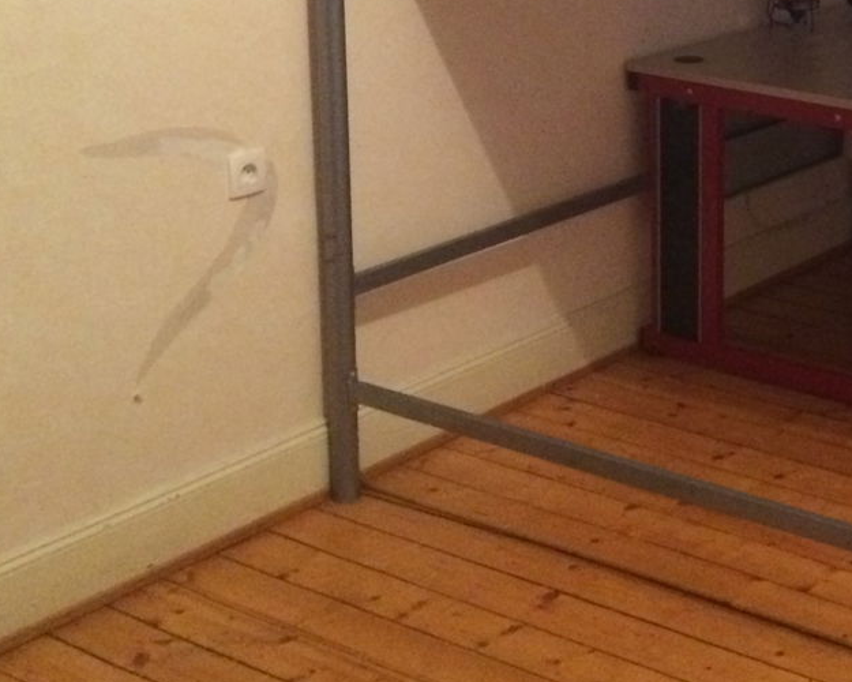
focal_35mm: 75
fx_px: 1891
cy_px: -20
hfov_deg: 23.6
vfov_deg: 19.7
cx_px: 965
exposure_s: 1/15
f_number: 2.2
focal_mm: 4.12
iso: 500
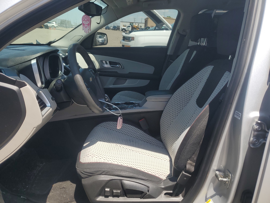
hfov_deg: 67.3
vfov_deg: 53.1
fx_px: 203
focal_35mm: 26
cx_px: 135
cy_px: 102
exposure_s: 1/1667
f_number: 1.5
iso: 50
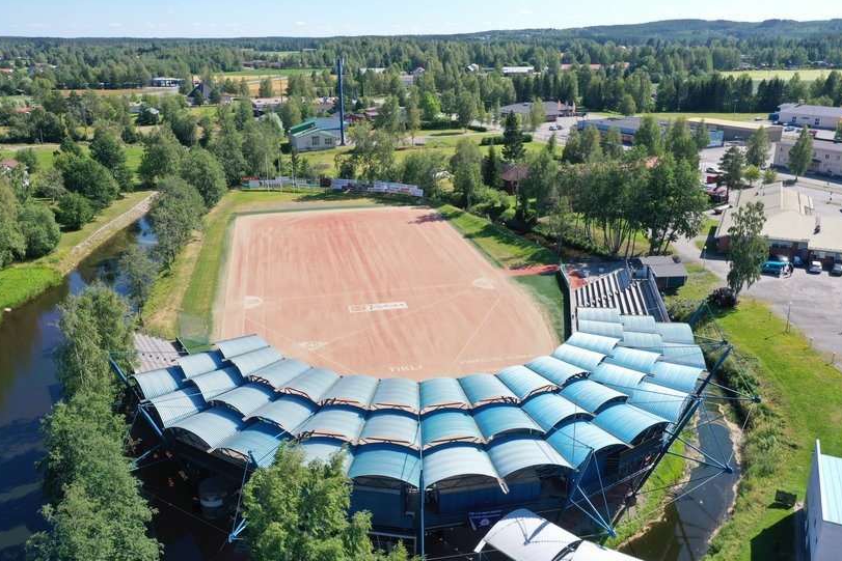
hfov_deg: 63.6
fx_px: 678
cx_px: 412
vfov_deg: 45.0
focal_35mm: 29
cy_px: 287
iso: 100
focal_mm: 10.26
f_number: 5.6
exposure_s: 1/320
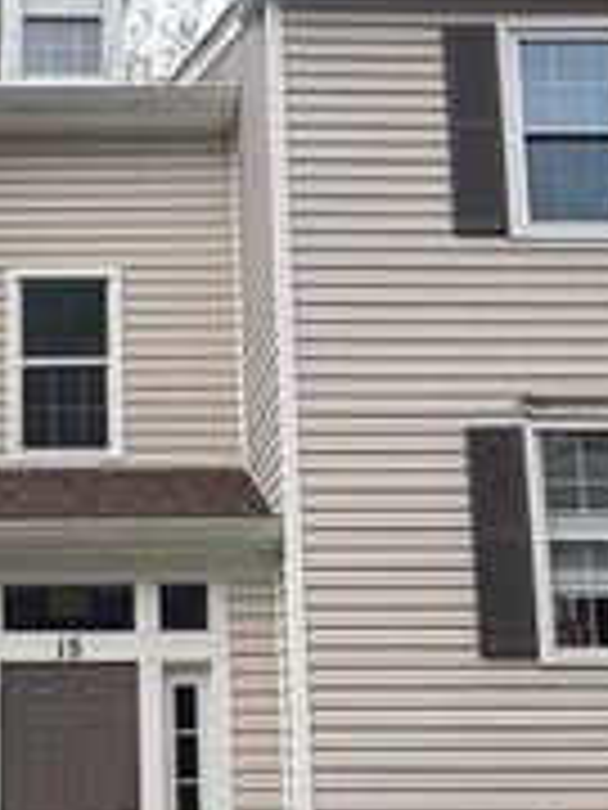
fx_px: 1218
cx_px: 36
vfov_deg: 36.0
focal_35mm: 52
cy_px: 610
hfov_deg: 26.9
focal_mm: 2.22
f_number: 2.2
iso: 20
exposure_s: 1/1050
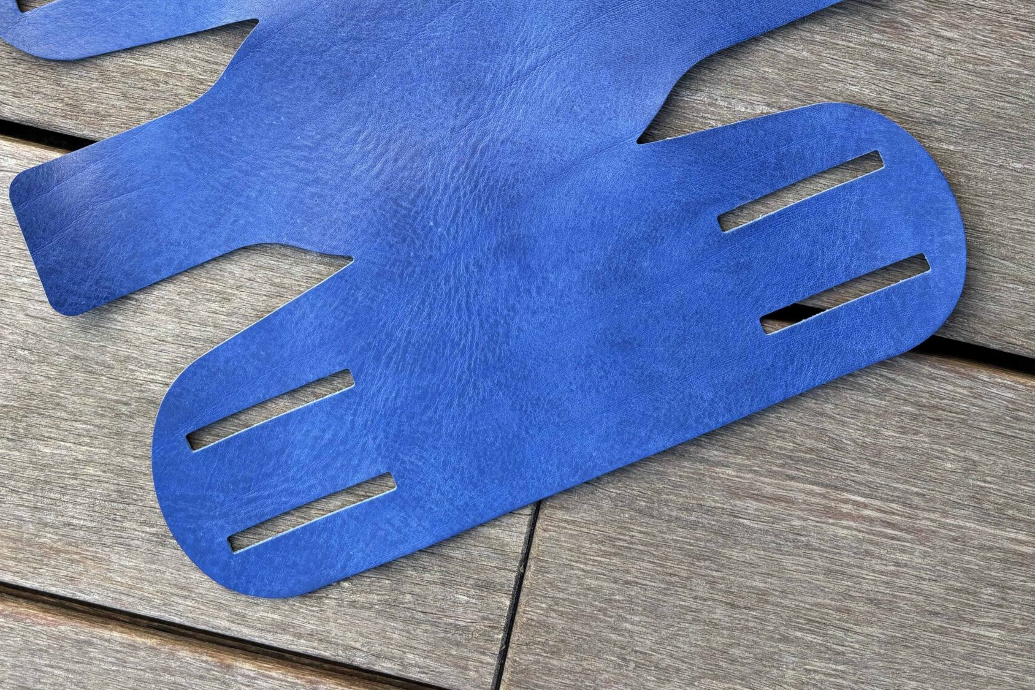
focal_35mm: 41
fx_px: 1179
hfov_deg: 47.3
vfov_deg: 31.0
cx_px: 458
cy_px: 58
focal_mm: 5.96
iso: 40
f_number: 1.6
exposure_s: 1/169
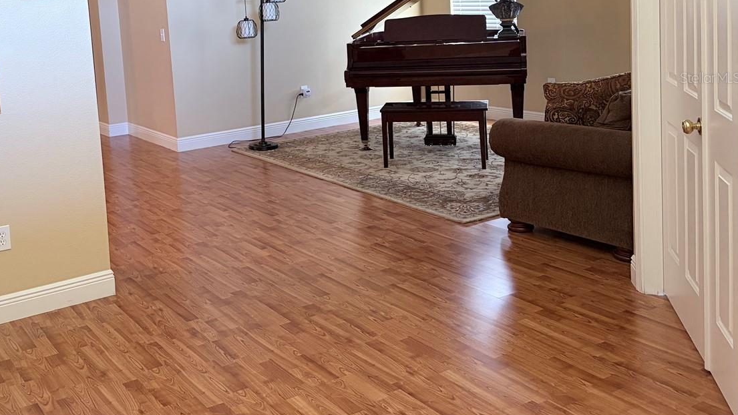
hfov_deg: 48.0
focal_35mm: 41
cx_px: 209
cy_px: 77
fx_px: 802
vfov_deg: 28.4
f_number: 1.6
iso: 200
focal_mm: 5.96
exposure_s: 1/60
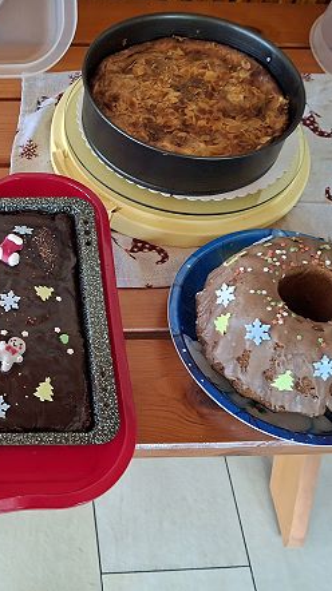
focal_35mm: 37
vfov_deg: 54.0
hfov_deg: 30.2
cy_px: 297
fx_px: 580
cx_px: 20
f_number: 1.8
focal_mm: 4.69
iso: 500
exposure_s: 1/25
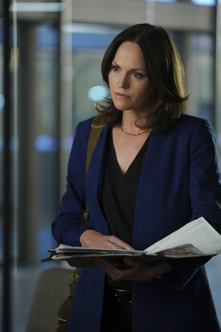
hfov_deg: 9.6
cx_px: 110
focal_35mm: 143
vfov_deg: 14.3
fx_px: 1317
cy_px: 166
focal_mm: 143
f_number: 2.8
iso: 6400
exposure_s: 1/160
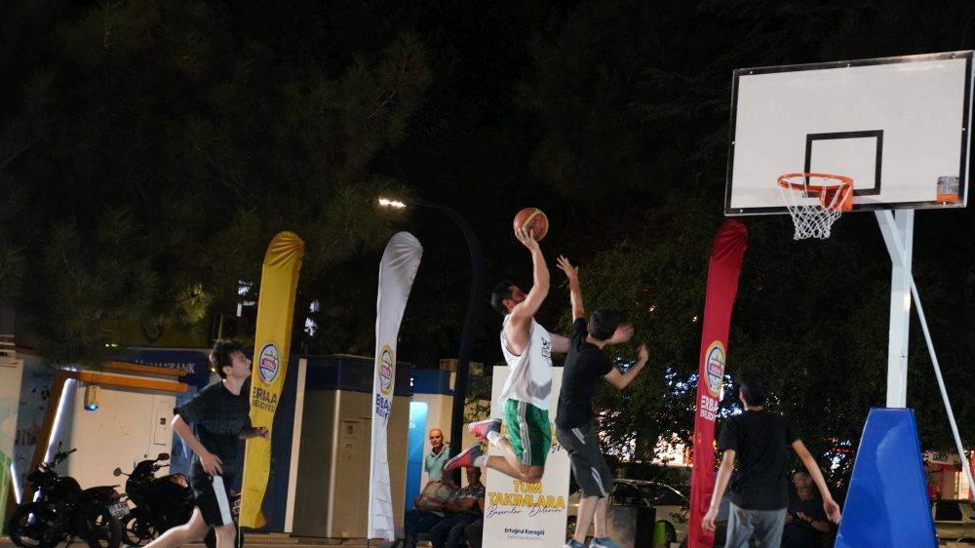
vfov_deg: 13.7
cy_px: 307
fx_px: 2275
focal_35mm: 88
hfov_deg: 24.2
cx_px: 572
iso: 5000
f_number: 2.8
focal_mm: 70
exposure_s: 1/160
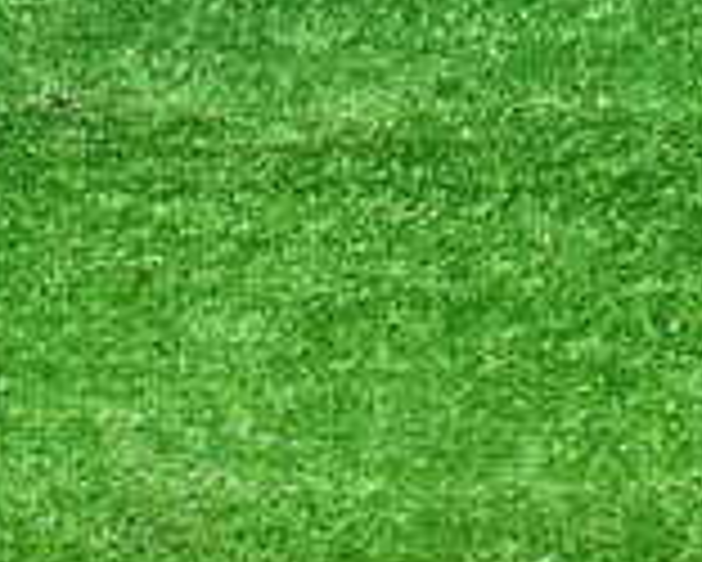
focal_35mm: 94
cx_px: 135
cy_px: -90
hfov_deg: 20.1
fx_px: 1954
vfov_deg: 15.8
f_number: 2
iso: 320
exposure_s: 1/30
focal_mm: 4.5
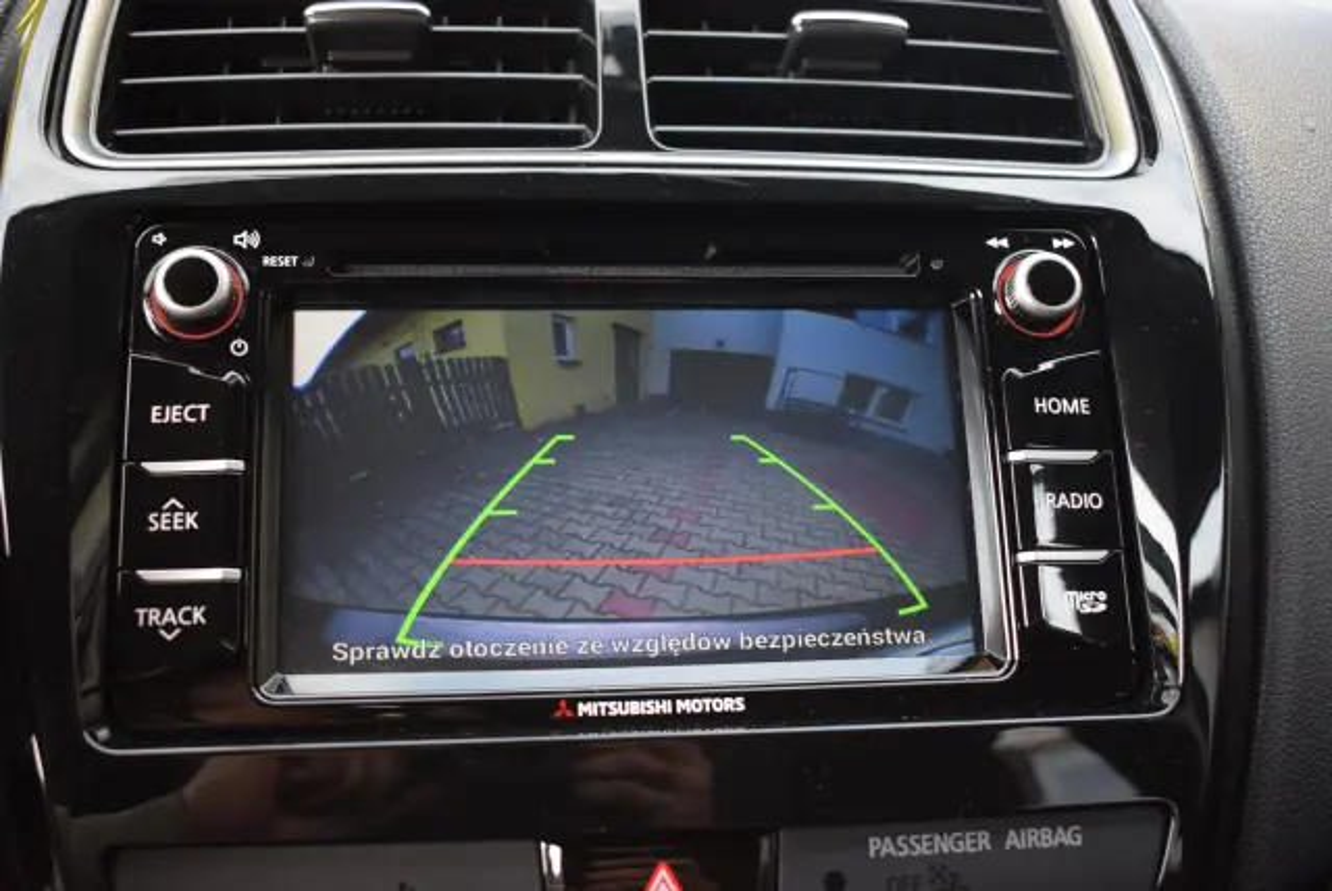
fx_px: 1500
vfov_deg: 33.1
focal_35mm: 40
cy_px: 446
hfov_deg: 47.9
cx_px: 666
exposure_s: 1/60
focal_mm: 27
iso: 560
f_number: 4
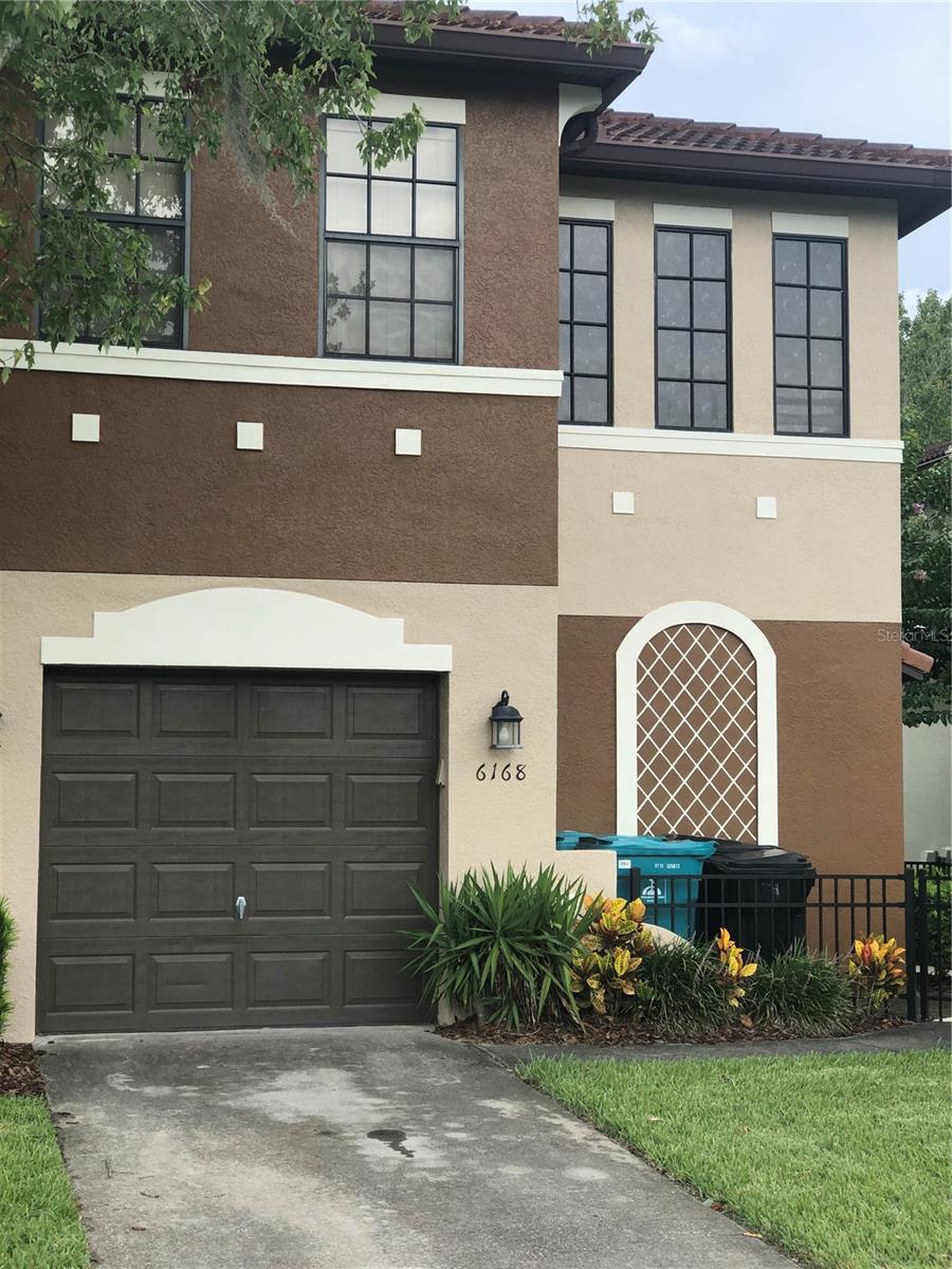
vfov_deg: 33.8
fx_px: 2090
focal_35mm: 57
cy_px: 634
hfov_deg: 25.7
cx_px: 476
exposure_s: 1/273
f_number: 2.8
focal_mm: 6.6
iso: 20
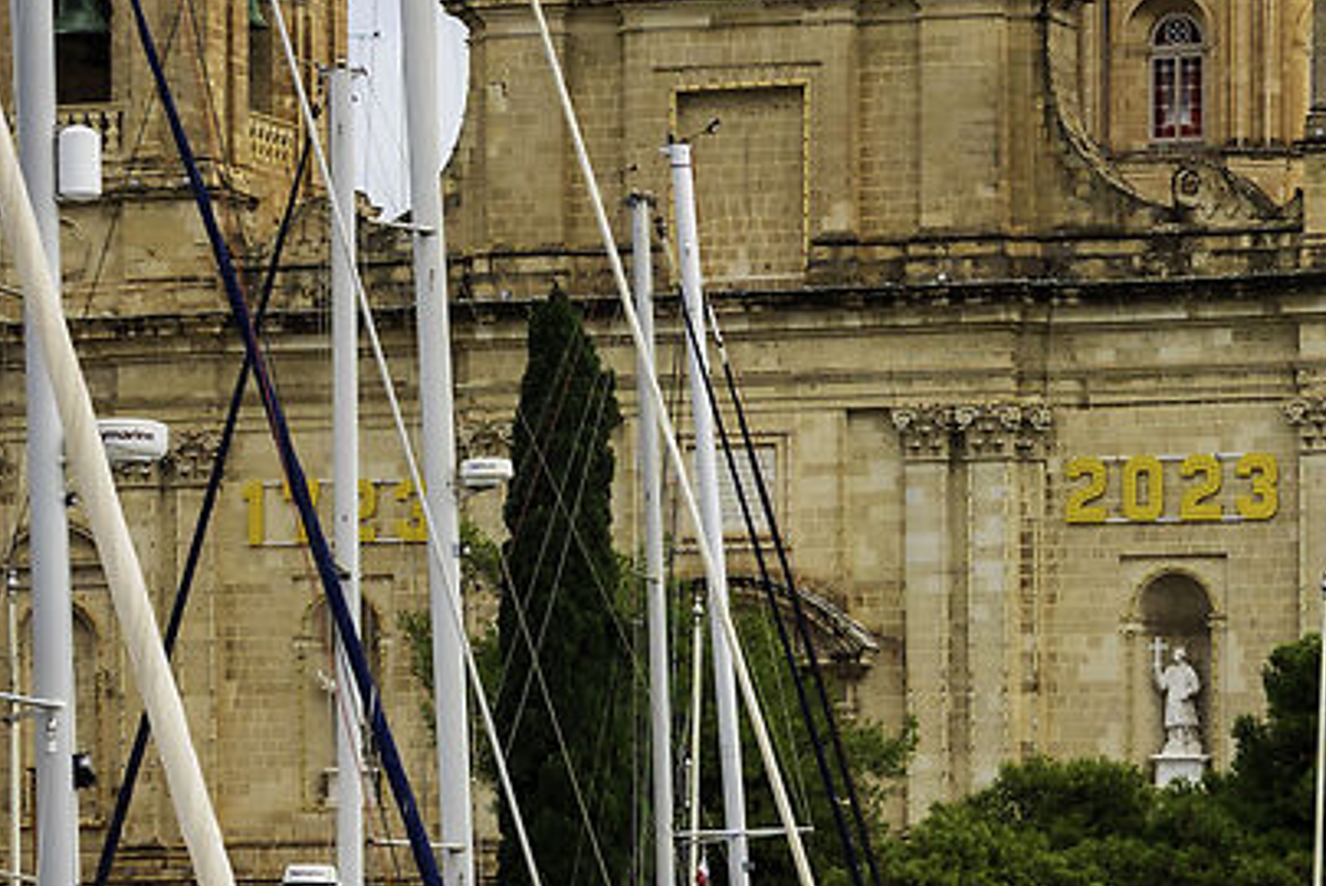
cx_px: 1982
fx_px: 7667
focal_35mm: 208
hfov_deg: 9.6
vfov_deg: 6.5
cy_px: 1322
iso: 64
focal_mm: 35
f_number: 5.6
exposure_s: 1/250
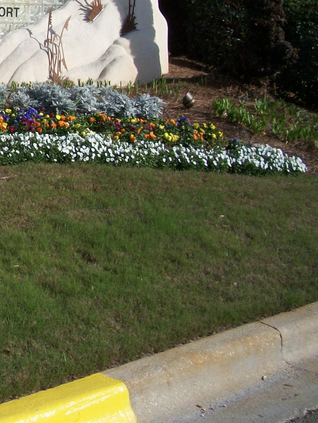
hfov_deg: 17.3
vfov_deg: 24.7
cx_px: -140
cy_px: 94
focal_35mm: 78
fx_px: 955
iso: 80
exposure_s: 1/400
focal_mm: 6.3
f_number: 5.6
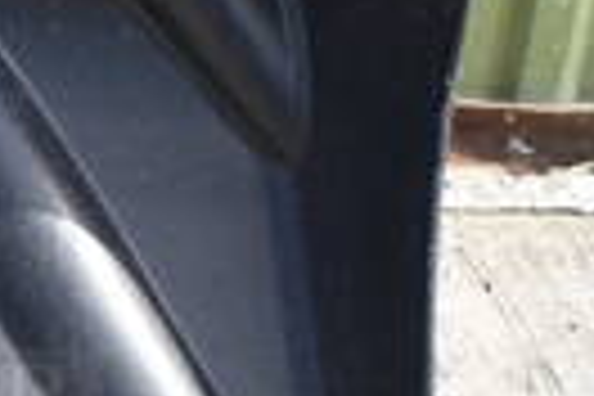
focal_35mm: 125
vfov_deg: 11.0
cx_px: -396
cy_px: 207
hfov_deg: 14.8
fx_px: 2062
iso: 200
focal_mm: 18
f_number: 7.1
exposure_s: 1/250
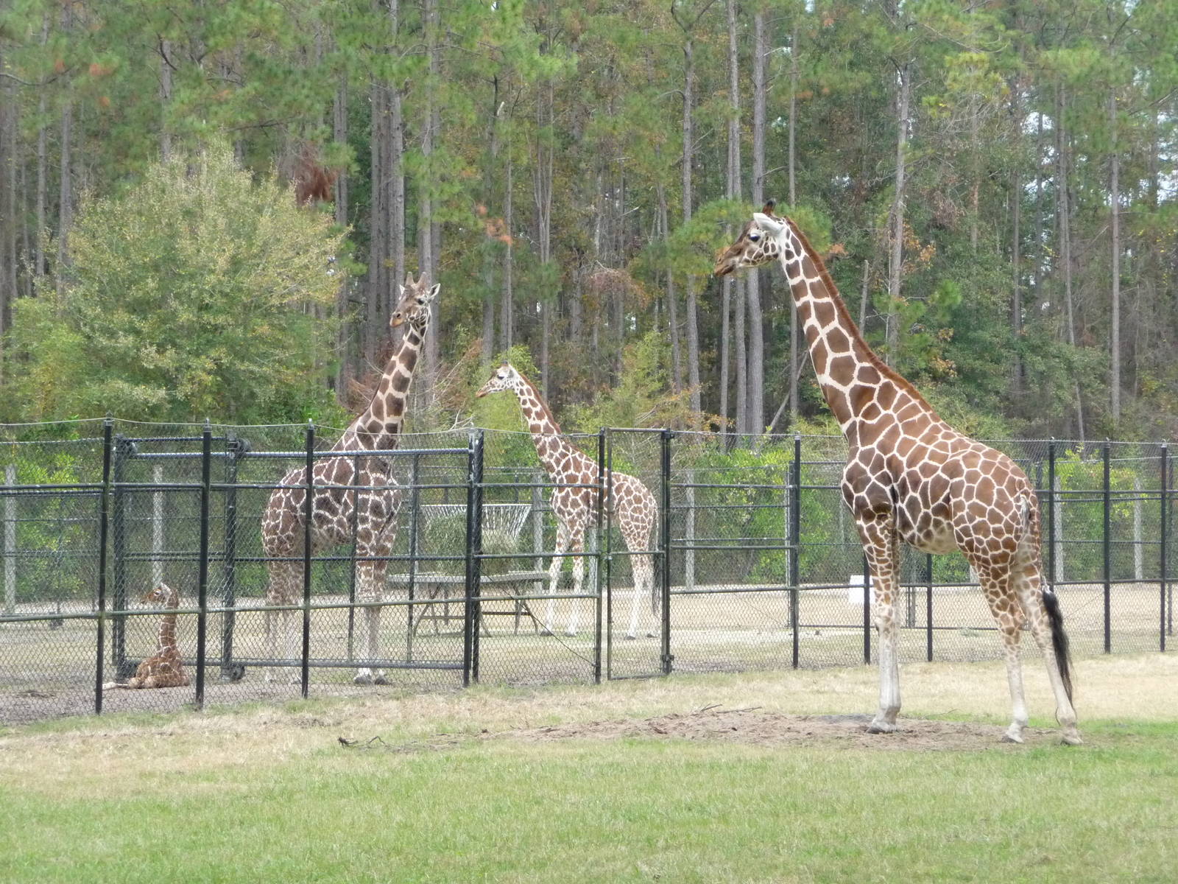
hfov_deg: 14.0
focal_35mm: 141
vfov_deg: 10.5
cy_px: 442
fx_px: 4798
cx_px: 589
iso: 400
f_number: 4.8
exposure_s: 1/250
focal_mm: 24.1
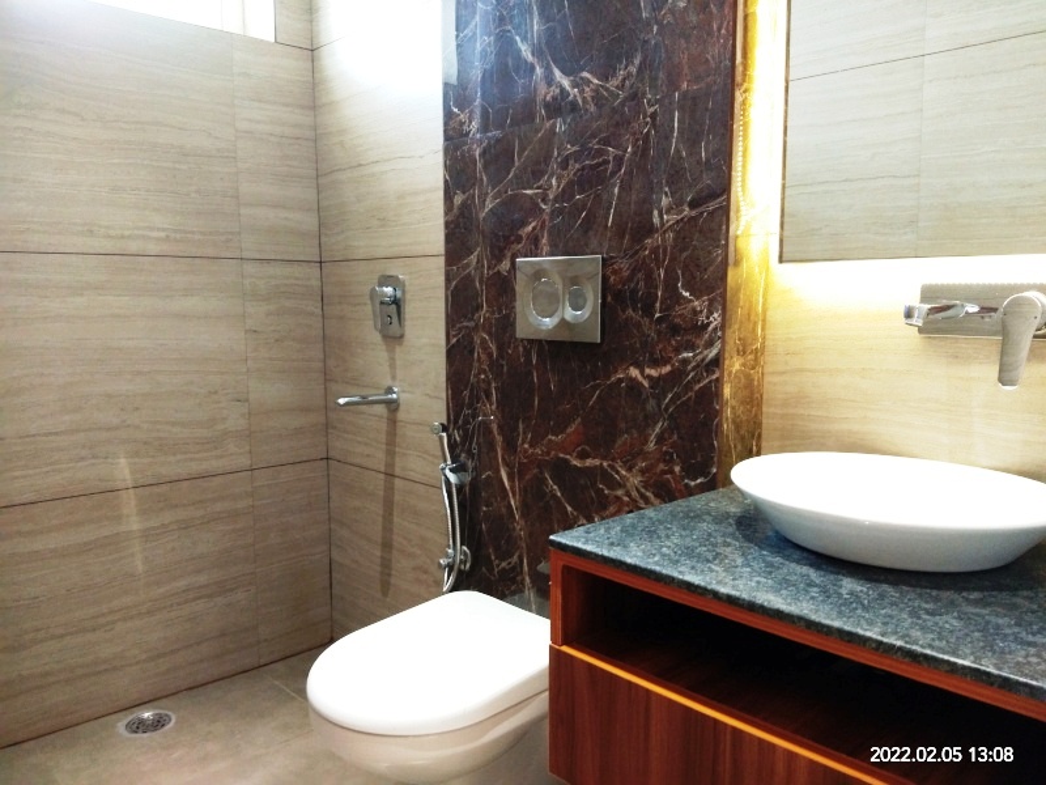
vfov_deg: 48.2
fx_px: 876
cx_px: 523
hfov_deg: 61.7
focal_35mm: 29
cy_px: 392
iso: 889
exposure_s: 1/33.3
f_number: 2
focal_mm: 3.55
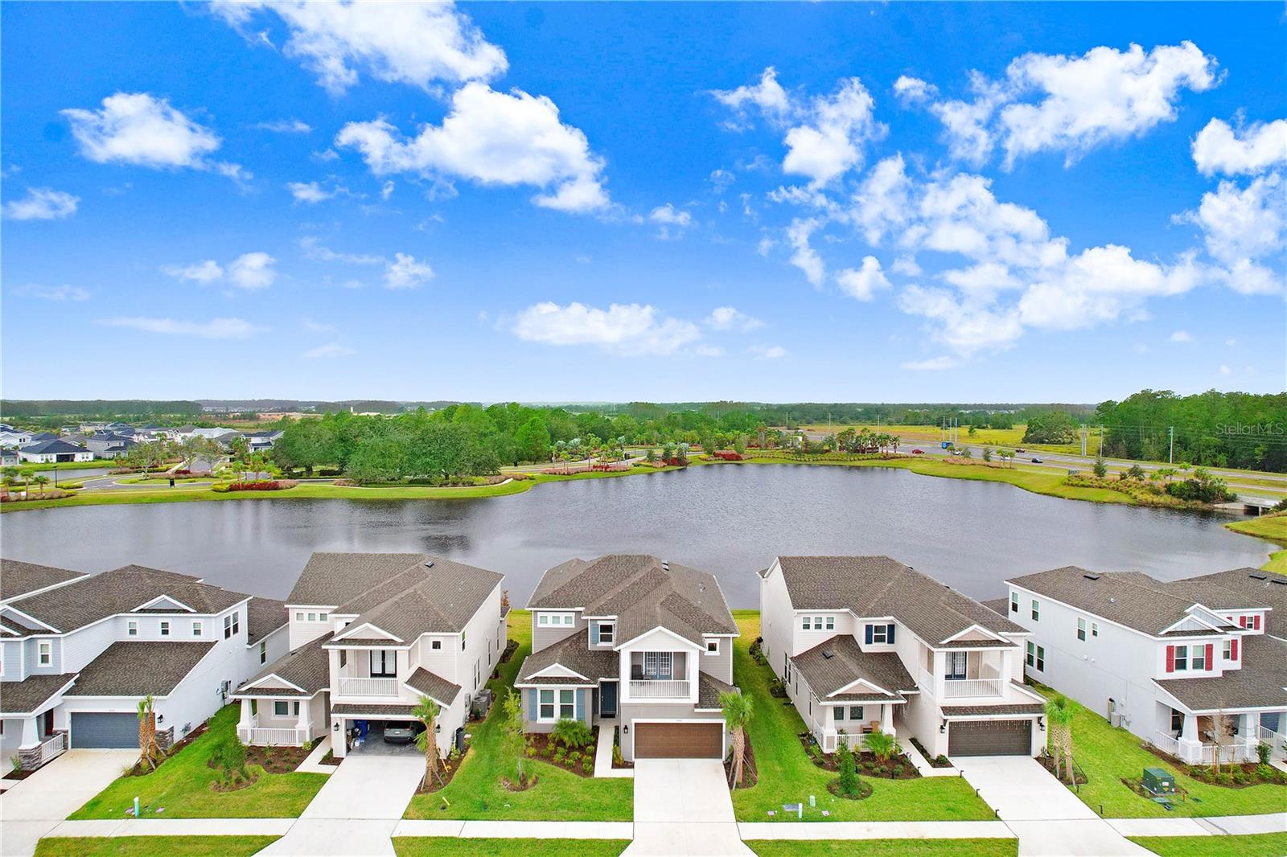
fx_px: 786
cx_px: 644
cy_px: 428
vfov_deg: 57.2
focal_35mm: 22
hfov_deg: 78.6
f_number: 2.8
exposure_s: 1/1000
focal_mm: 8.38
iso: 200
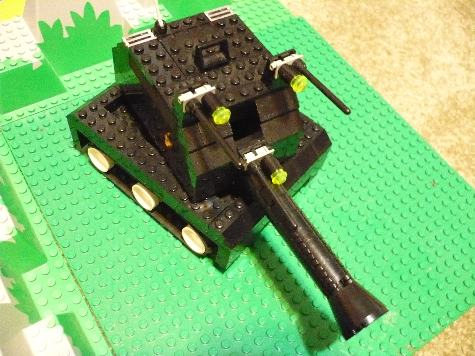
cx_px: 238
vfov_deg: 40.7
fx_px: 480
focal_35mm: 35
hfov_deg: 52.6
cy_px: 178
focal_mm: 5.8
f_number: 2.8
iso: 800
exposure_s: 1/4
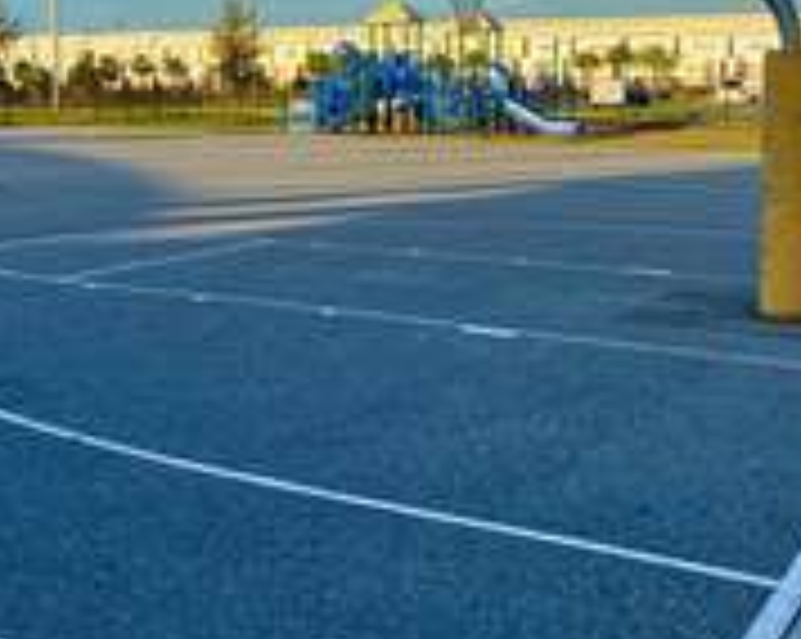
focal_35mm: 57
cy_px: 117
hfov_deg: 30.9
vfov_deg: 26.1
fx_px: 1350
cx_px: 22
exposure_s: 1/1302
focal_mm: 4.25
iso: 32
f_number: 1.8
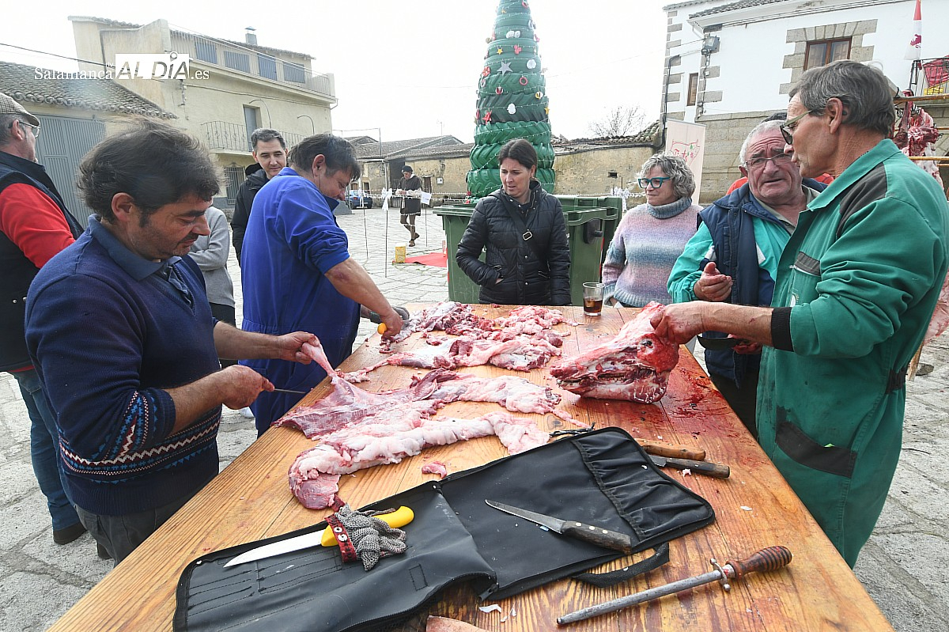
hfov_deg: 90.0
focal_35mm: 18
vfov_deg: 67.3
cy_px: 316
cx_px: 474
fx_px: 474
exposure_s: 1/125
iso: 320
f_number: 10
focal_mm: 12
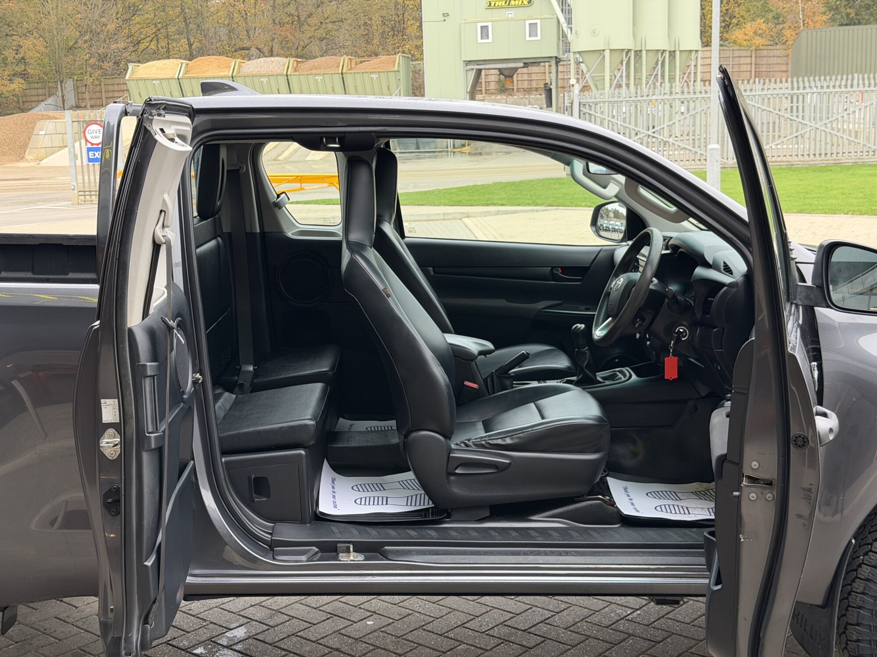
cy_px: 328
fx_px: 1216
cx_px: 438
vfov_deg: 30.3
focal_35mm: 48
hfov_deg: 39.7
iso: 200
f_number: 1.78
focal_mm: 6.76
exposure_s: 1/60
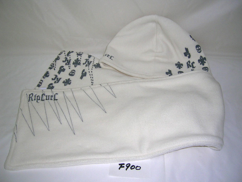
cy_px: 91
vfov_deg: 40.7
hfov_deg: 52.6
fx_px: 245
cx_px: 121
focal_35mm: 35
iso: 50
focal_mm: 5.4
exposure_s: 1/60.1
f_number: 2.8
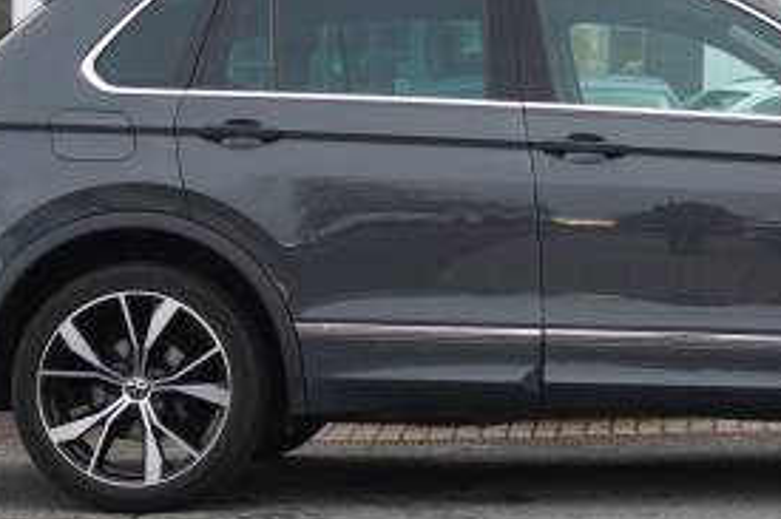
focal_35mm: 108
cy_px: 187
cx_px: 619
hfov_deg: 18.7
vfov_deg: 12.6
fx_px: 2345
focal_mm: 31
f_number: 5
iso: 400
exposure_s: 1/160
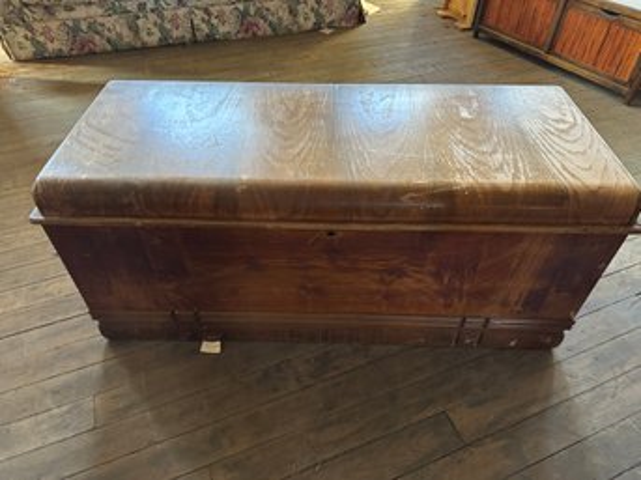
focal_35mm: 24
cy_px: 240
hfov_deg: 71.6
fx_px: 444
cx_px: 320
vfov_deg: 56.8
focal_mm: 6.86
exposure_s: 1/60
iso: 320
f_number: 1.78
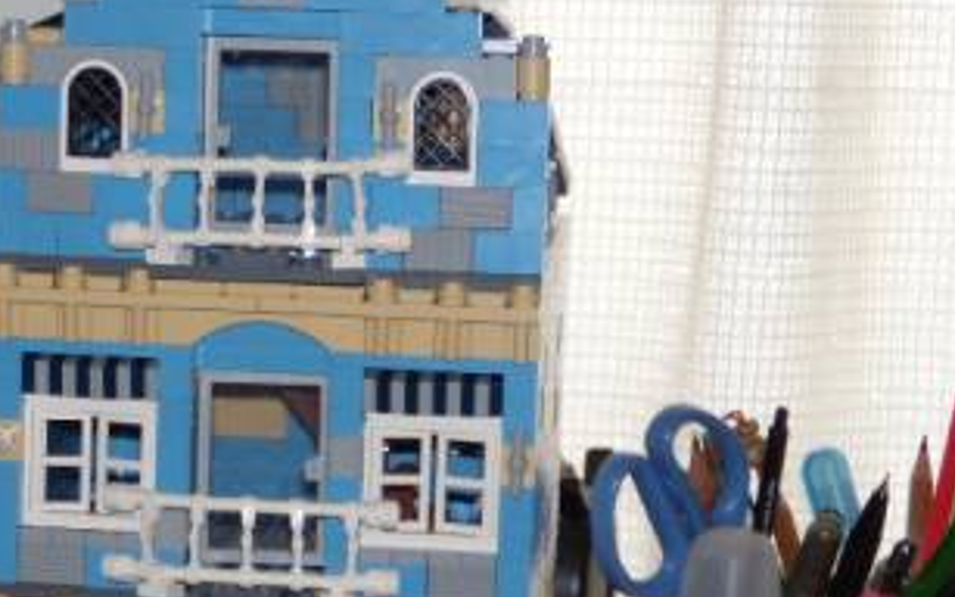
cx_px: 16
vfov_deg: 10.2
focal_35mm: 128
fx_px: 3332
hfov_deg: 16.0
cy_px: 560
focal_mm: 10.4
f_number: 4
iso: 80
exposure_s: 1/30
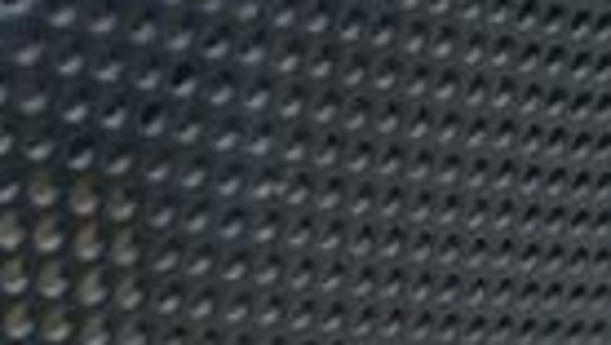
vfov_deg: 5.2
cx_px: 465
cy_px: 31
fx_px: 3796
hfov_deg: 9.2
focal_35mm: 234
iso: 100
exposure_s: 1/30
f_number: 2.2
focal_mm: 4.15
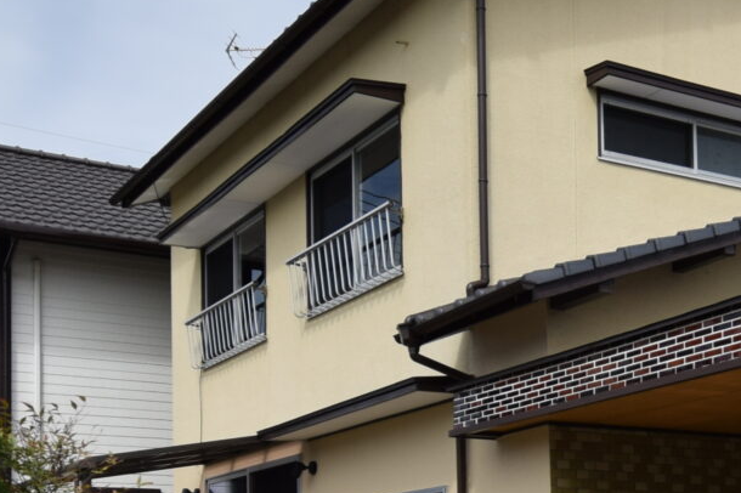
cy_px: 543
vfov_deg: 20.5
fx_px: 1296
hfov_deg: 31.0
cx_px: 606
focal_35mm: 63
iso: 100
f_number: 3.5
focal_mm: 10
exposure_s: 1/1600
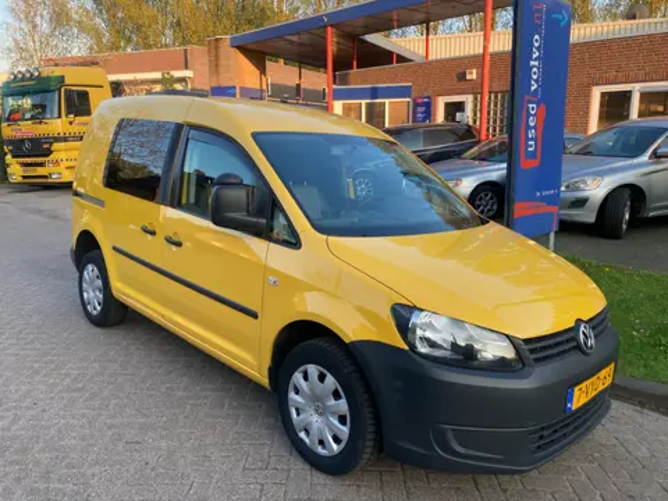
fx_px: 540
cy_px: 250
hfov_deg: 63.4
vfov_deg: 49.7
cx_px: 334
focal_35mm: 28
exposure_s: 1/137
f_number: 1.8
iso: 20
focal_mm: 3.99
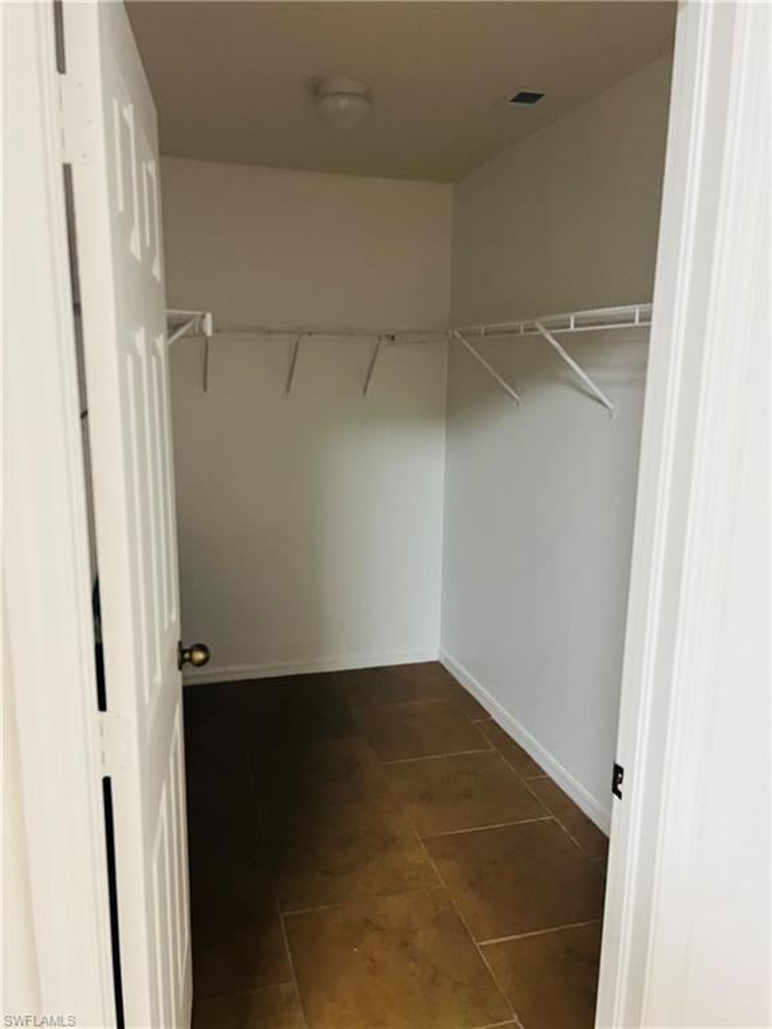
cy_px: 514
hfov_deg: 53.1
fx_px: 773
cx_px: 386
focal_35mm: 26
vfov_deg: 67.3
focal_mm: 5.7
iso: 500
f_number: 1.5
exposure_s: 1/59
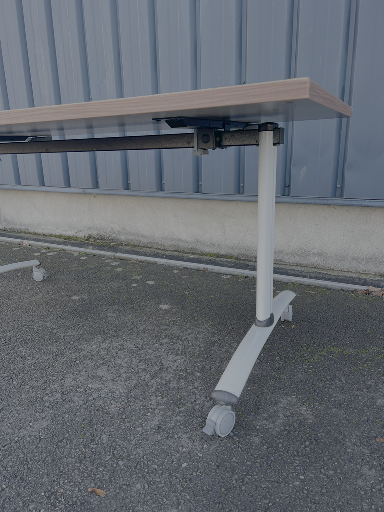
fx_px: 385
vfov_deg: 67.3
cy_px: 256
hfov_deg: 53.1
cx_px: 192
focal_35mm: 26
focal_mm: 5.7
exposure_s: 1/121
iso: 50
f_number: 1.5
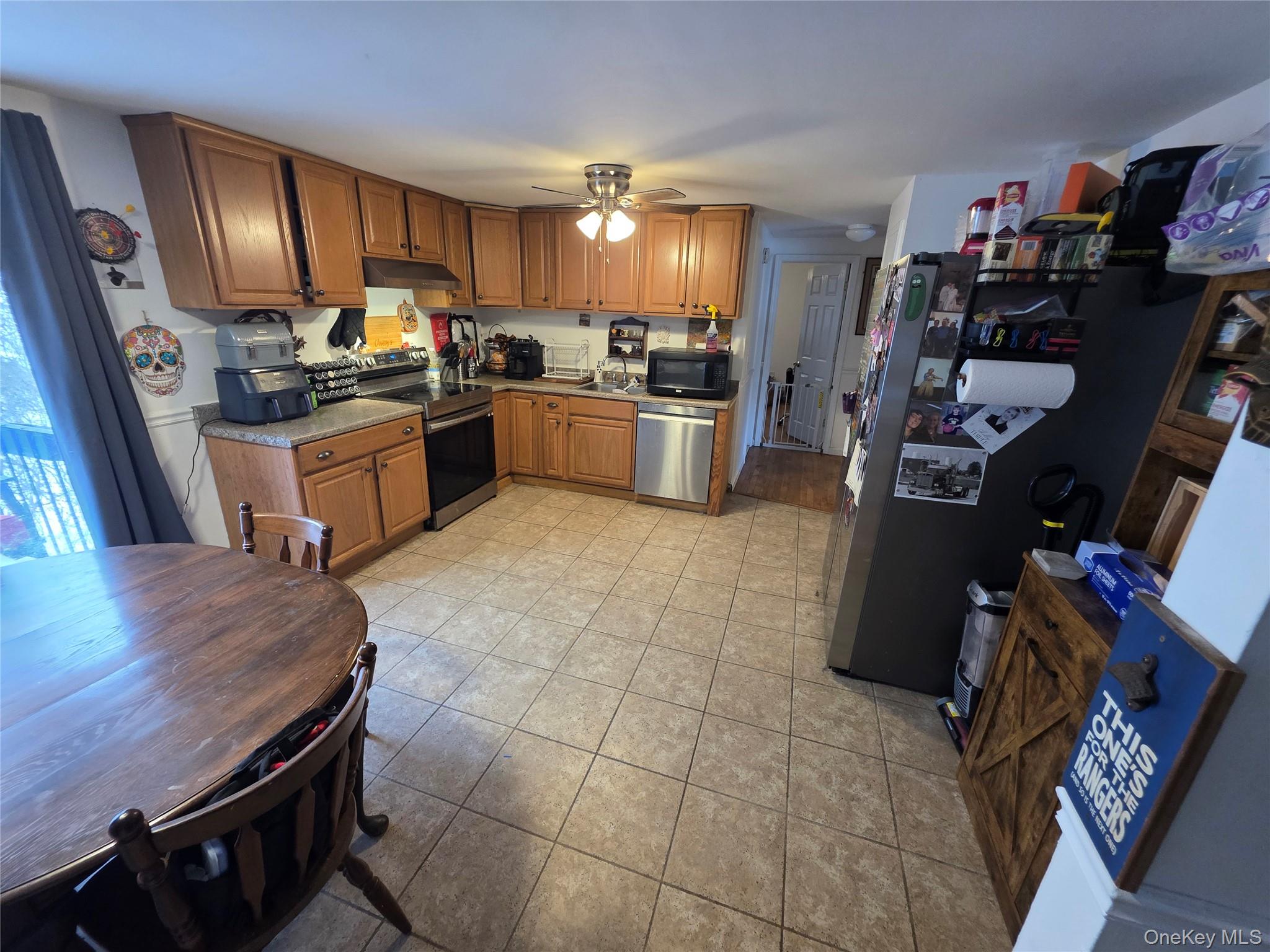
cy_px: 476
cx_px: 635
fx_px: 477
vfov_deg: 89.9
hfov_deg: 106.2
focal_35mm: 13
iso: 250
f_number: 1.9
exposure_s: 1/60
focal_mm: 2.2
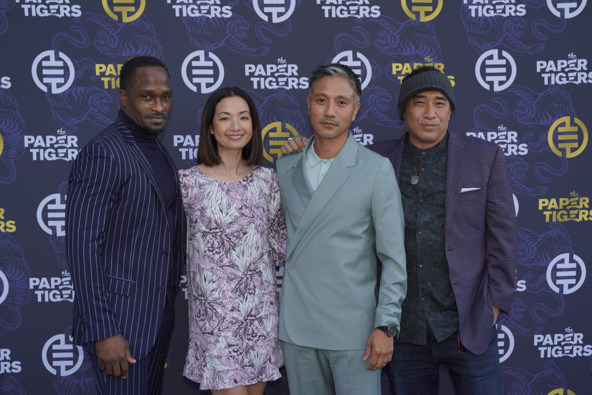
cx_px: 296
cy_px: 198
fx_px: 888
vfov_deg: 25.1
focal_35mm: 54
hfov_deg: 36.9
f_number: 6.3
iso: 160
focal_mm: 54
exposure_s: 1/80
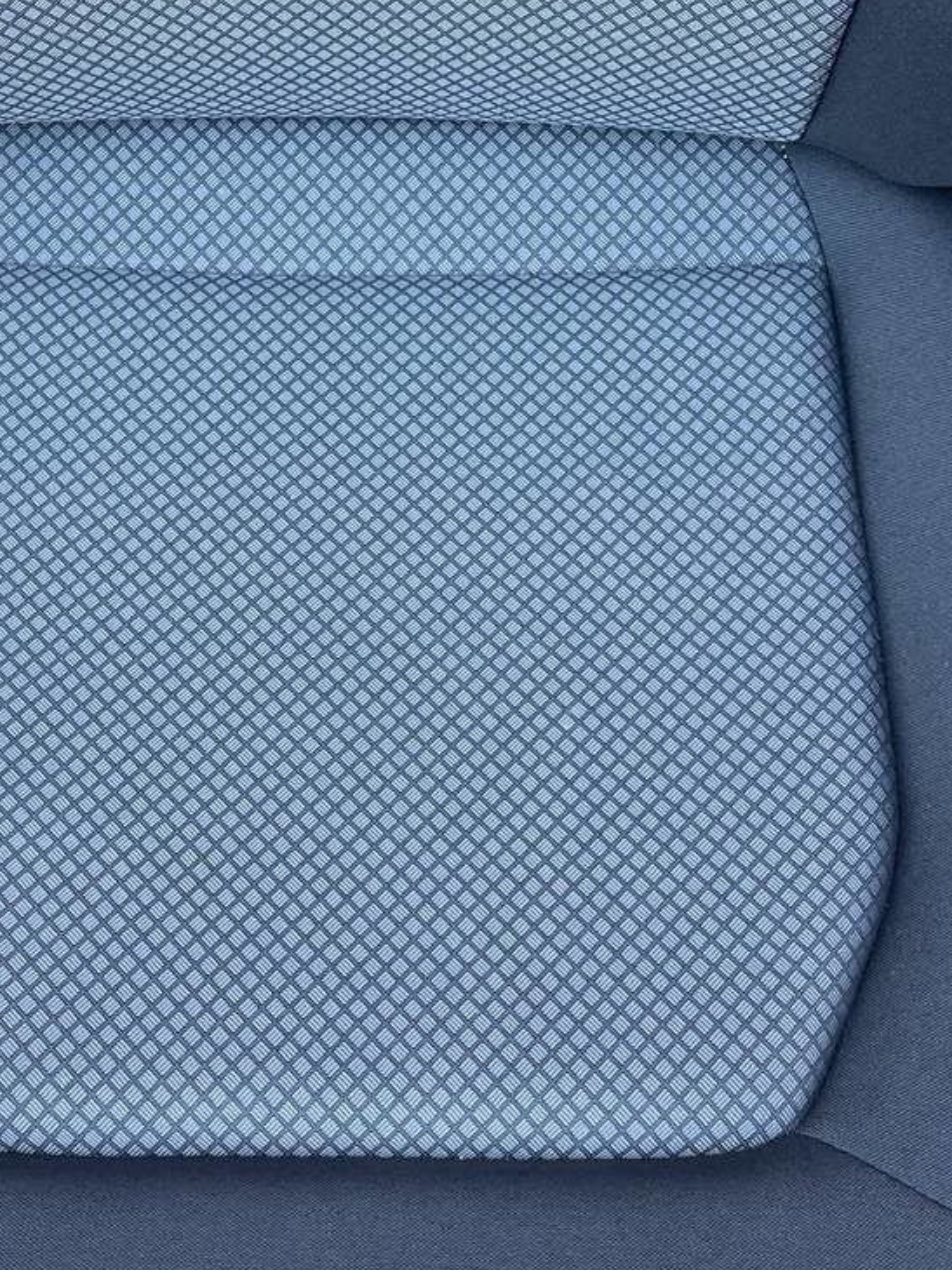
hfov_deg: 25.6
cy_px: 677
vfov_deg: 33.8
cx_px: 365
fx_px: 2091
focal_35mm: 57
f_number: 1.6
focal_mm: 4.2
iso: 125
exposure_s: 1/121
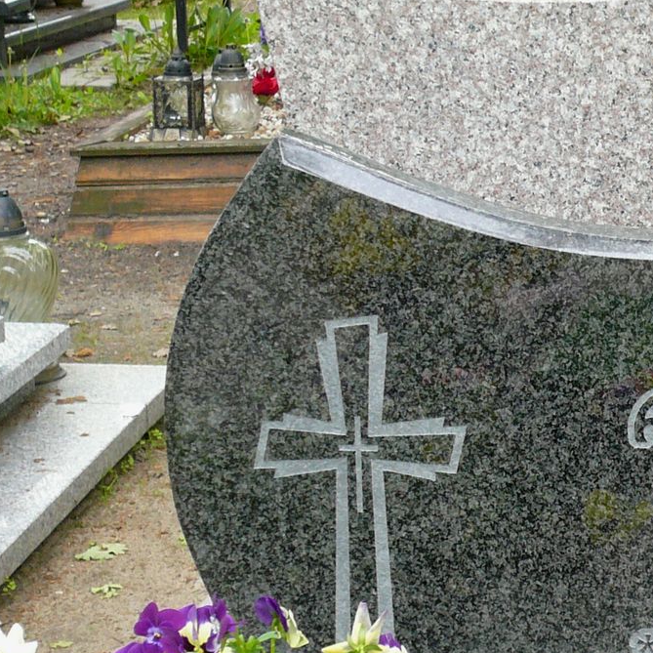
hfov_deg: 16.7
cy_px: 508
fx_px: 2156
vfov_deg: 17.1
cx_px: 727
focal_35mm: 101
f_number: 3.3
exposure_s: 1/40
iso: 100
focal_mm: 6.9
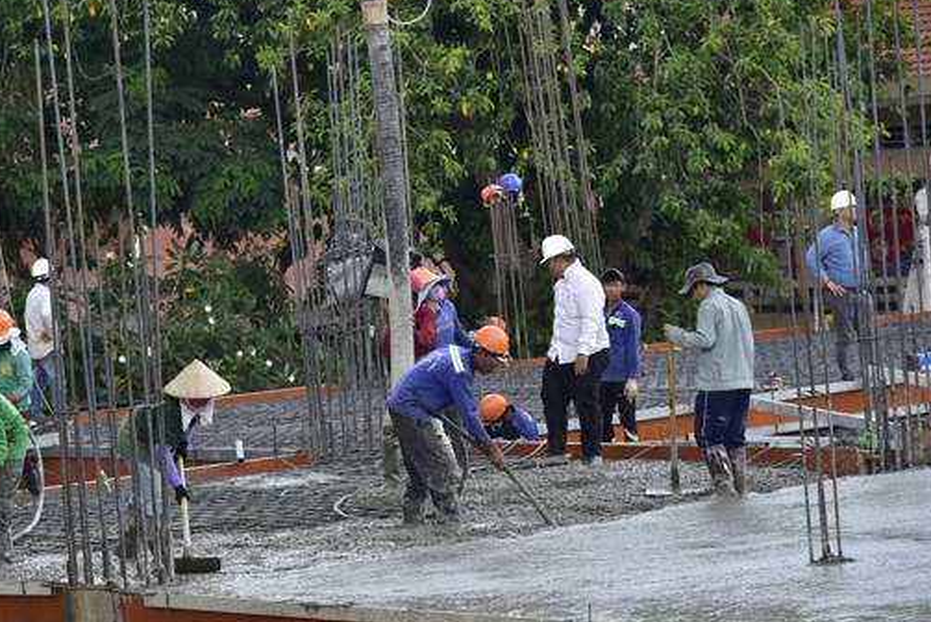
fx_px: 4011
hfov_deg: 13.2
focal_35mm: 155
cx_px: 365
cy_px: 374
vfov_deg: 8.9
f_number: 5
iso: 400
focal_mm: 120
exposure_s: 1/200
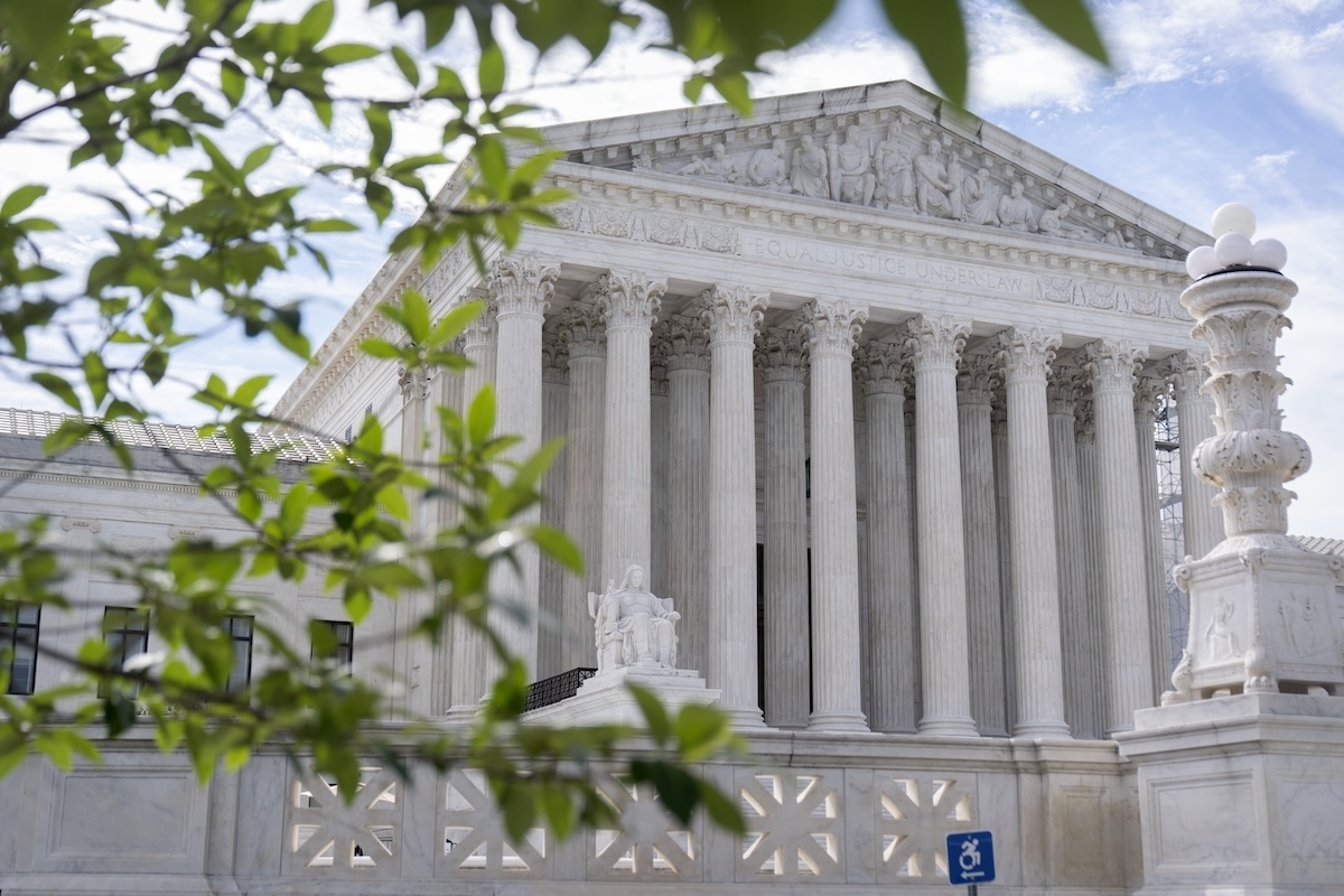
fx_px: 1755
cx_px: 672
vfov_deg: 28.6
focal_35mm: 47
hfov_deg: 41.9
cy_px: 448
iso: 400
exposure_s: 1/3200
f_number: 2.8
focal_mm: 47
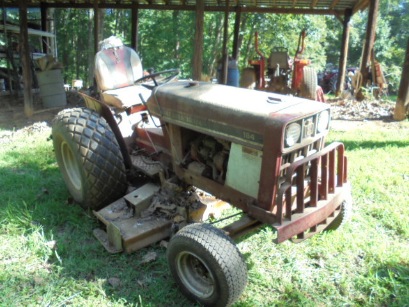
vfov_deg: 48.2
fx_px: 343
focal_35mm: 29
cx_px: 204
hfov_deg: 61.7
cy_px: 154
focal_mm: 5.3
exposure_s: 1/80
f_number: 3.7
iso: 100
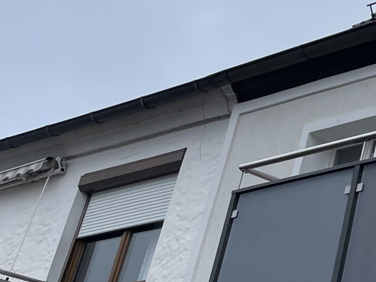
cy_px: 30
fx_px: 978
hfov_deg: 18.1
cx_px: 638
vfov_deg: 16.2
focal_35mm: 90
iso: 32
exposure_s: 1/1233
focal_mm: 4.2
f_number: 1.6
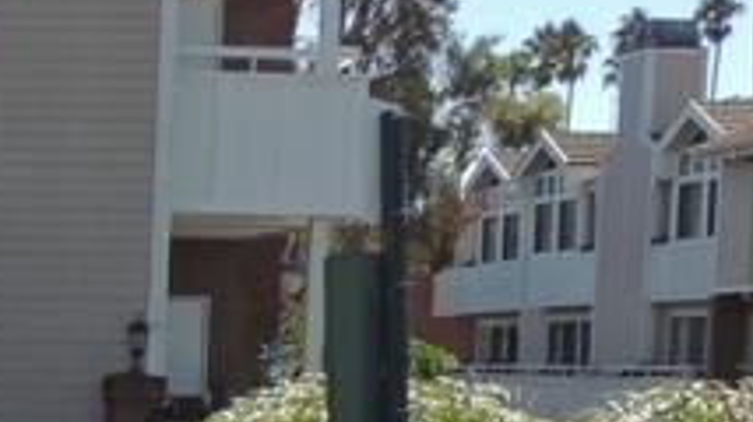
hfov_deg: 13.3
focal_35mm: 146
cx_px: -588
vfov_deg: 8.1
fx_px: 2913
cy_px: 626
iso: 100
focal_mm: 4.9
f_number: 3.1
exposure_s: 1/1000
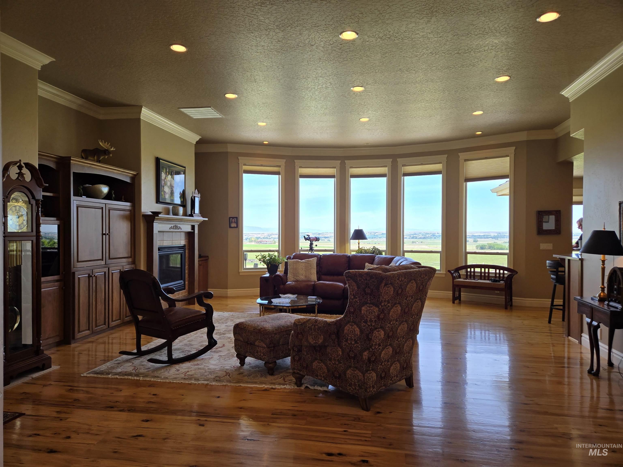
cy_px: 234
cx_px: 312
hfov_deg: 73.9
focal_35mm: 23
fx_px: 414
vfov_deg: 58.9
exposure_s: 1/247
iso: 25
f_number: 1.8
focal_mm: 5.4
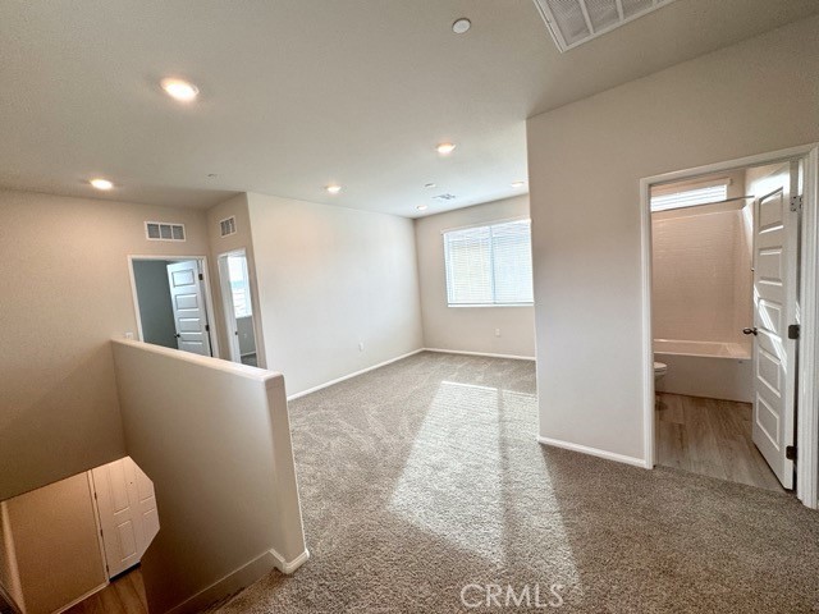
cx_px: 410
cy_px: 307
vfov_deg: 85.7
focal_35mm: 14
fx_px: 331
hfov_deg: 102.1
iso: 80
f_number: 2.2
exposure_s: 1/120
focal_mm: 2.22
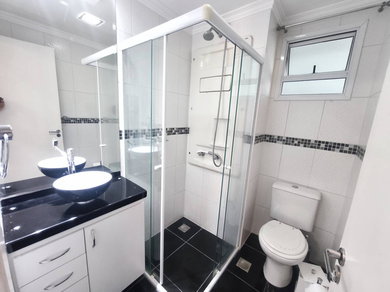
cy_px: 146
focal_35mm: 15
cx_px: 195
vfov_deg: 81.7
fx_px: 169
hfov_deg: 98.2
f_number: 2.2
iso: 500
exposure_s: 1/30
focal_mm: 1.91
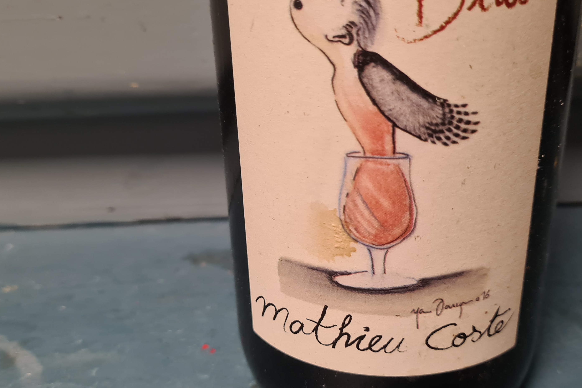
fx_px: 630
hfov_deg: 49.6
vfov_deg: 34.2
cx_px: 297
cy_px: 208
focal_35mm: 39
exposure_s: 1/50
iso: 200
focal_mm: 5.4
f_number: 1.8
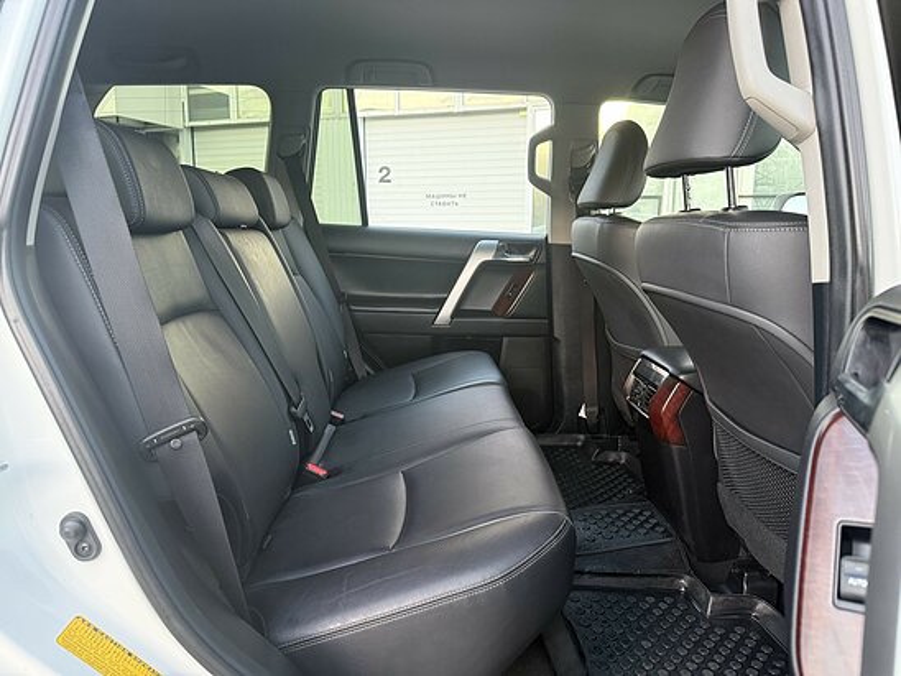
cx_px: 450
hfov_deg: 71.6
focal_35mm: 24
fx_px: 625
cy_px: 338
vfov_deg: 56.8
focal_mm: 6.76
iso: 500
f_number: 1.78
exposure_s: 1/60
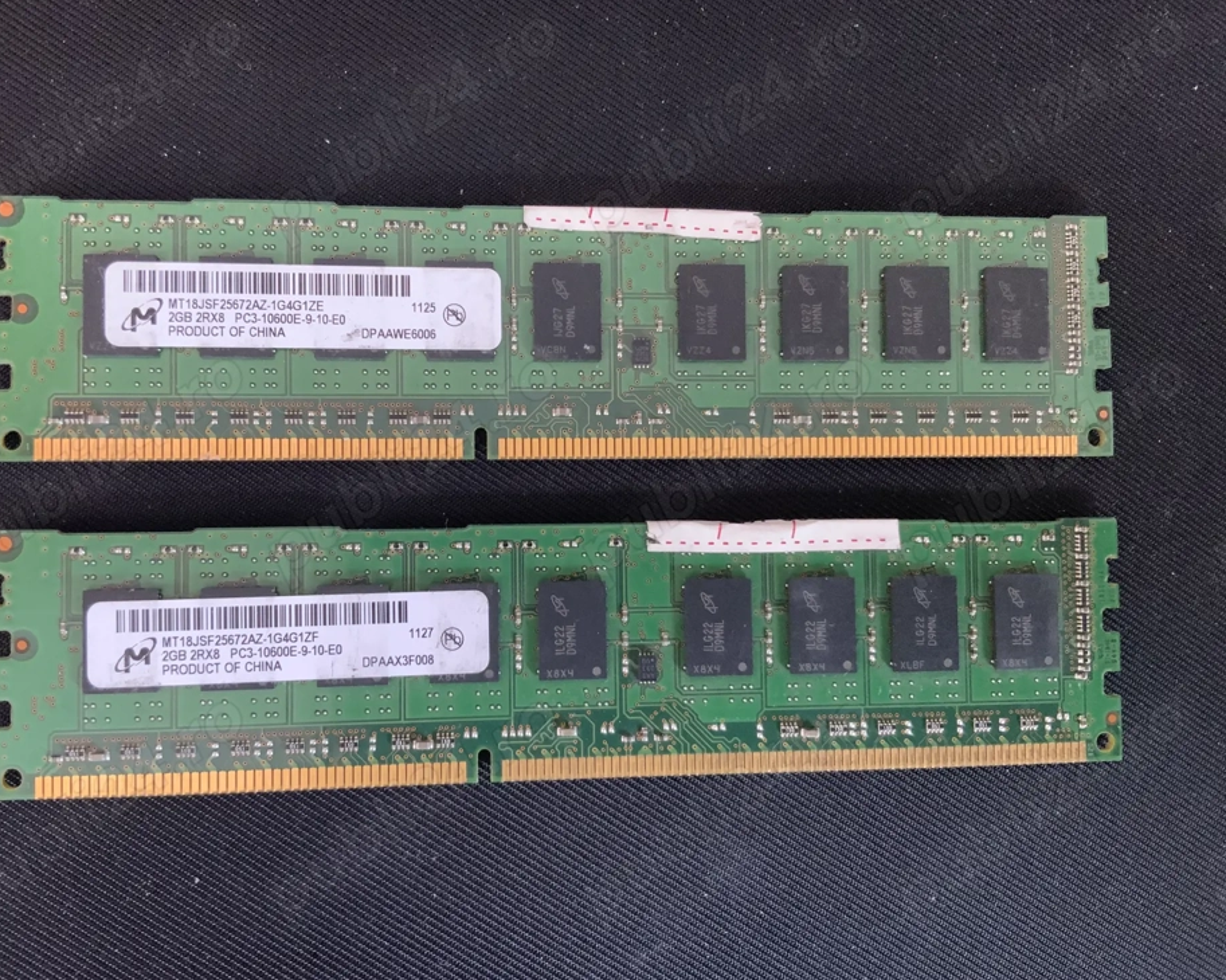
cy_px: 490
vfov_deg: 47.1
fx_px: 1125
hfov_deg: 57.1
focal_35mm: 31
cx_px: 568
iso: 320
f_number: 1.8
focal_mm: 3
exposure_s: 1/42
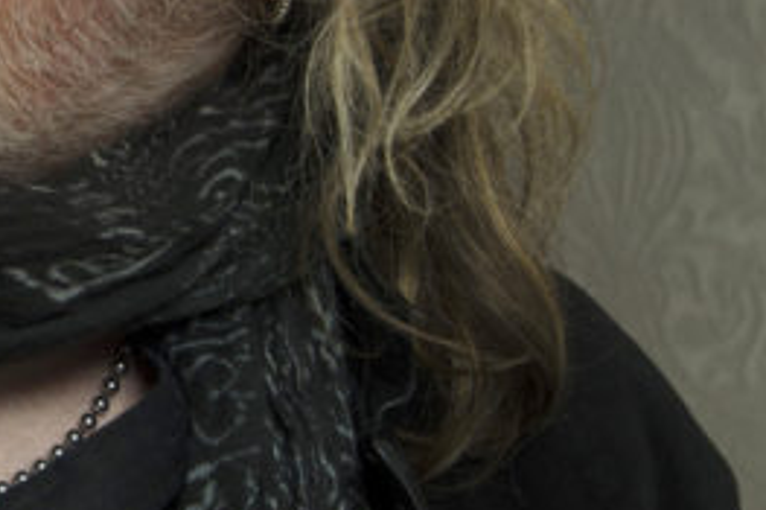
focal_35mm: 195
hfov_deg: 10.3
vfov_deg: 7.0
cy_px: 117
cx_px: -312
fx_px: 4146
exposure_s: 1/200
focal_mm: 38
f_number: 8
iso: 200
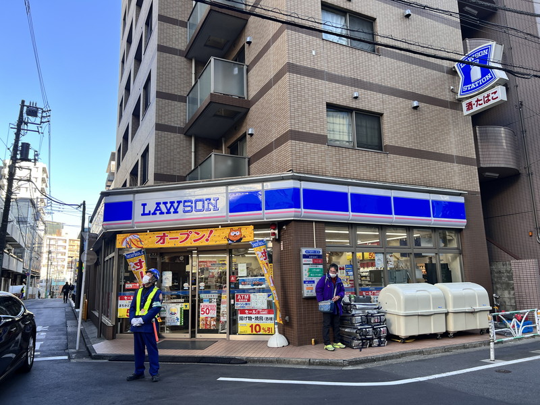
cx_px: 270
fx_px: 406
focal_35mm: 26
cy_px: 202
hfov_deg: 67.3
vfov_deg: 53.1
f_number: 1.5
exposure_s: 1/266
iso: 40
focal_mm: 5.7
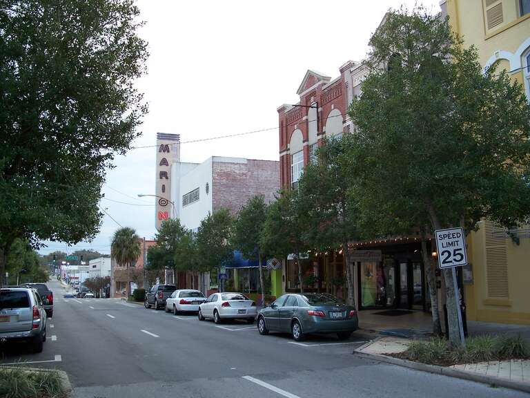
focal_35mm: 37
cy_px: 199
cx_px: 265
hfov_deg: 50.1
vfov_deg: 38.7
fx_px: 567
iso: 64
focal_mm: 7.8
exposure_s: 1/60
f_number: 2.8
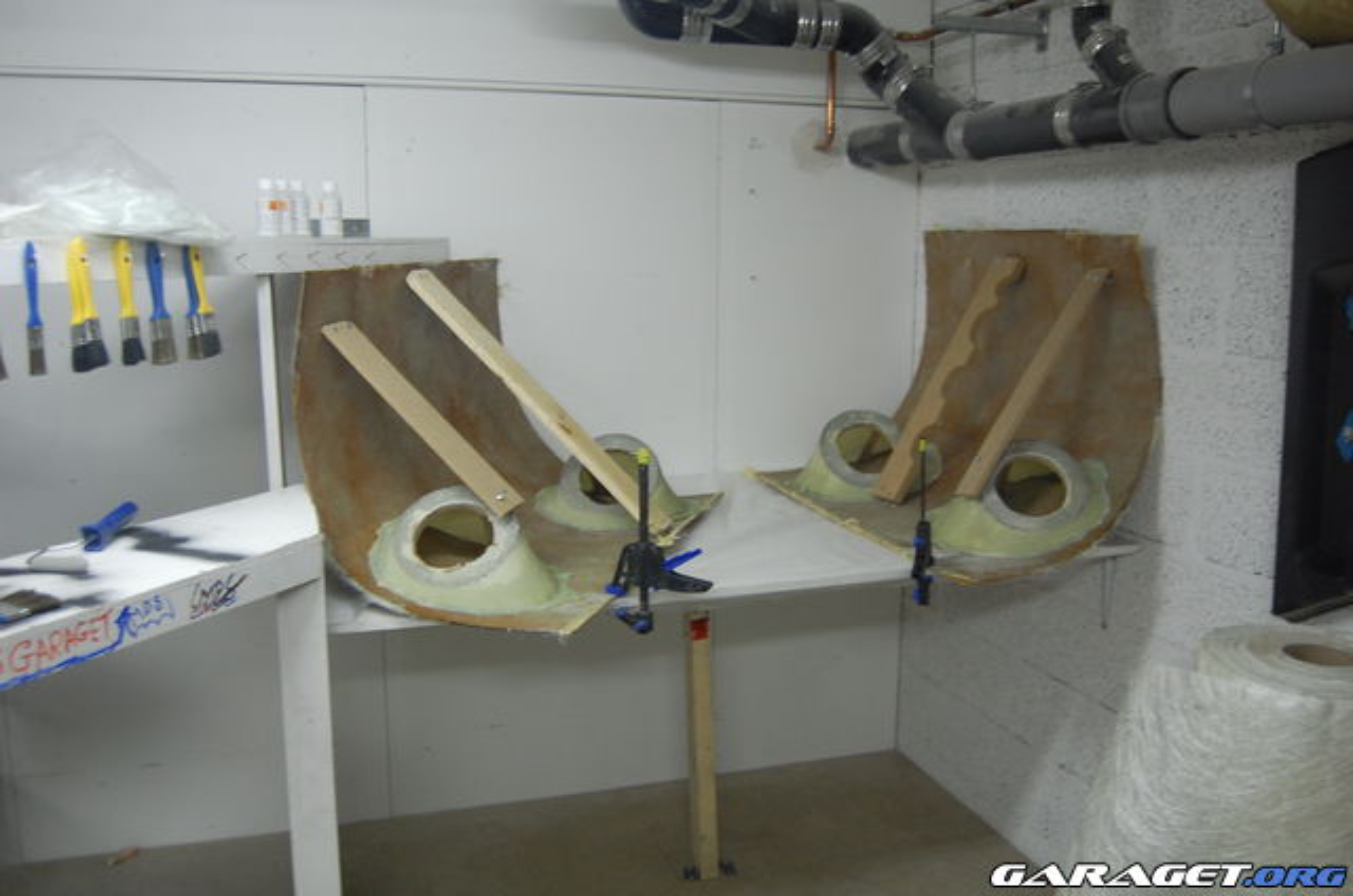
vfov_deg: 43.4
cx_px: 676
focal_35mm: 30
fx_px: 1125
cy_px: 448
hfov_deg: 62.0
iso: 800
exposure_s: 1/15
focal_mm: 20
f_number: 3.8
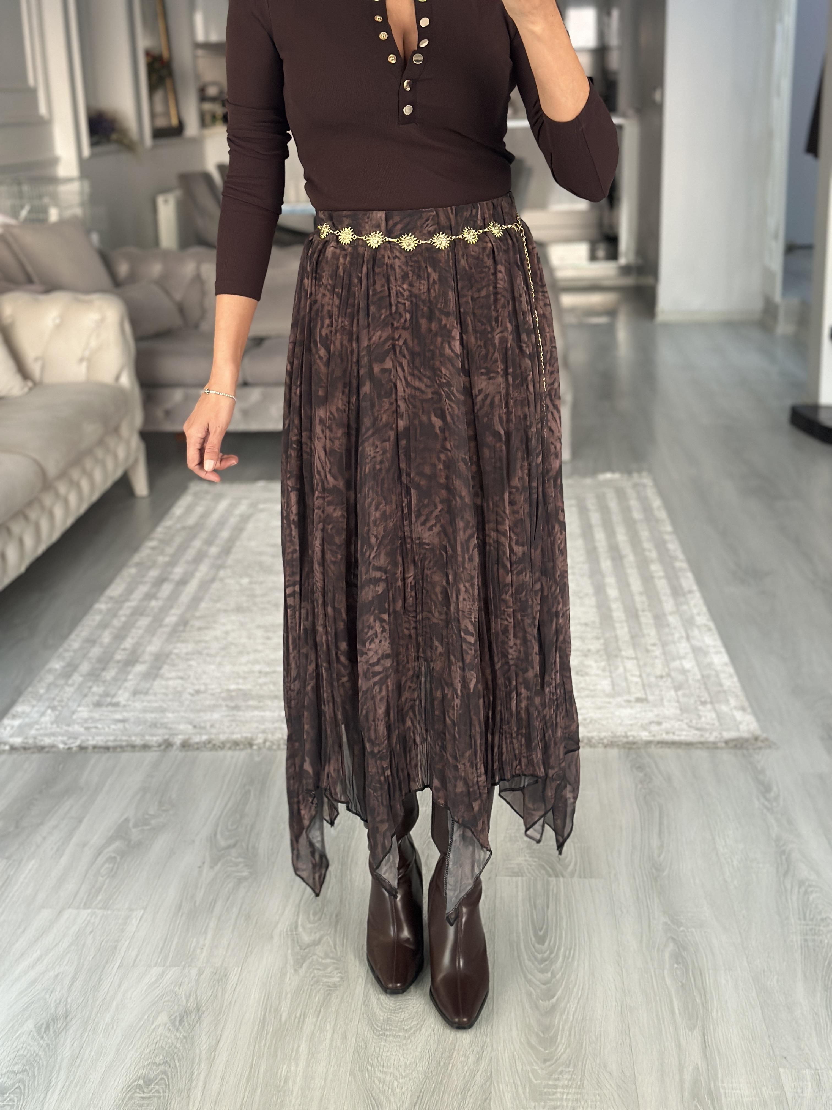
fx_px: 1538
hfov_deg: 30.3
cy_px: 555
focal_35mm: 48
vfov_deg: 39.7
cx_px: 416
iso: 400
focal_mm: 6.86
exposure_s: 1/41
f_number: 1.78
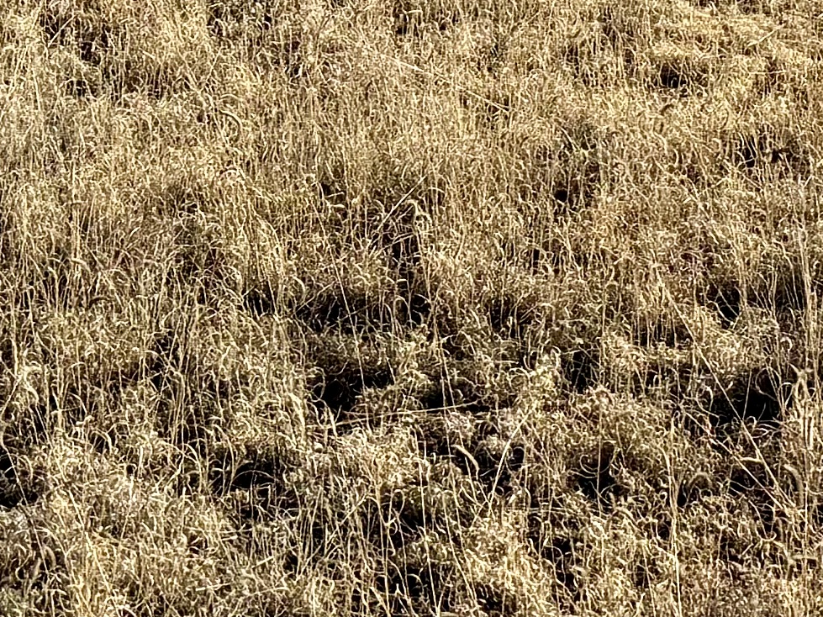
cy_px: -488
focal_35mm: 140
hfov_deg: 14.0
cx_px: 740
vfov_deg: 10.0
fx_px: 3328
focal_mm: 6.76
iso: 80
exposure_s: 1/5714
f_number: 1.78
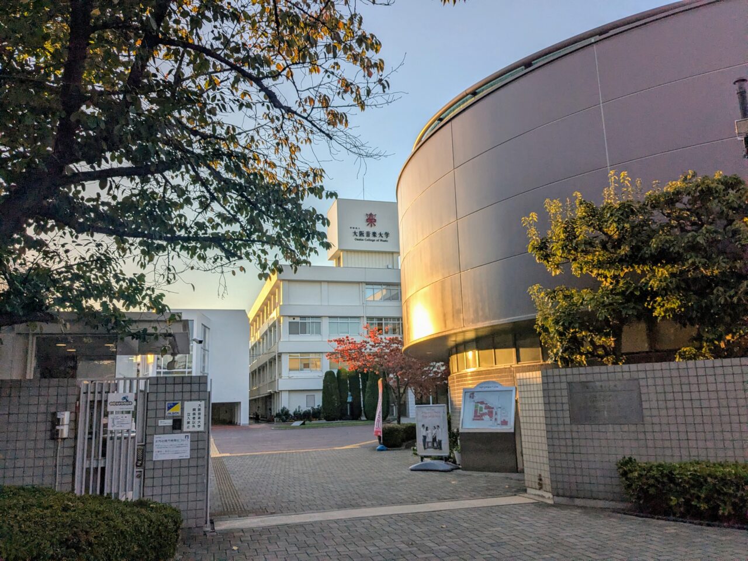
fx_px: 583
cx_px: 374
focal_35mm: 27
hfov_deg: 65.3
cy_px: 280
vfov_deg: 51.4
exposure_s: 1/3891
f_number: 1.73
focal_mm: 4.38
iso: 69
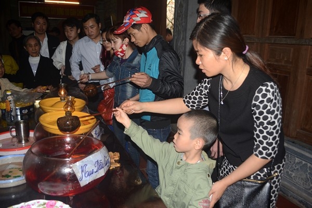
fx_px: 260
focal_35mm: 30
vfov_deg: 43.6
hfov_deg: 61.9
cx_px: 156
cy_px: 104
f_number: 3.8
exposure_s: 1/200
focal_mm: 20
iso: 400
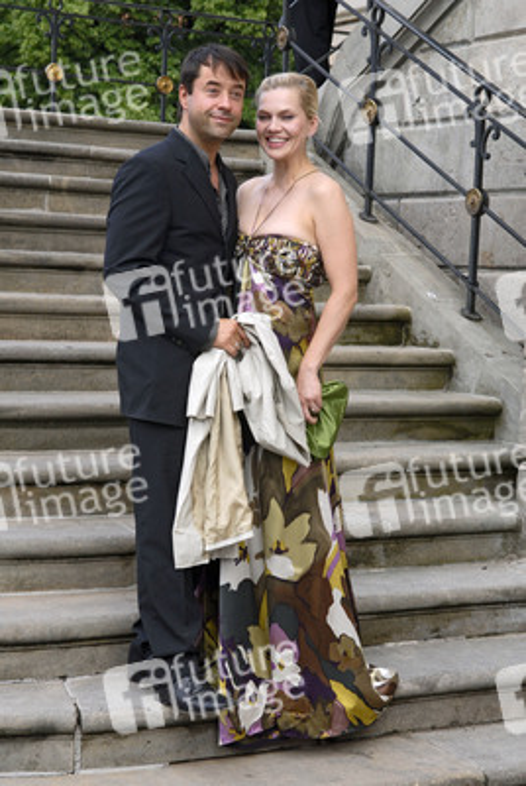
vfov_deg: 28.0
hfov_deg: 19.0
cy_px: 393
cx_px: 263
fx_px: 1572
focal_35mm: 72
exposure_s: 1/125
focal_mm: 48
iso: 200
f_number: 6.3
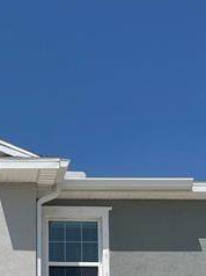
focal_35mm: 84
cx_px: 2
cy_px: 366
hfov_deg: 17.2
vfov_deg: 21.0
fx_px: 668
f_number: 1.6
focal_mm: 4.2
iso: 32
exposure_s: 1/9091
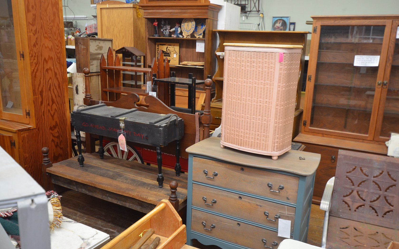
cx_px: 196
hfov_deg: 63.7
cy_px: 130
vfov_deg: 42.5
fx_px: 321
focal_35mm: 30
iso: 900
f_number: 4.2
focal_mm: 19
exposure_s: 1/60
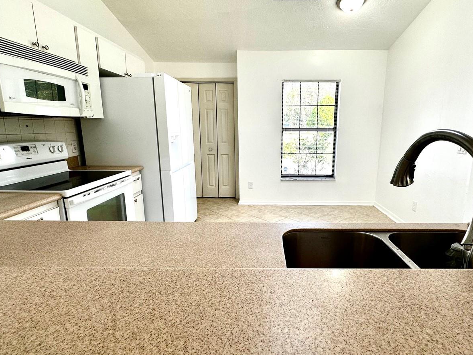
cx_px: 260
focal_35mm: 19
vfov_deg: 68.7
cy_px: 175
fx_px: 260
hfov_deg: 84.4
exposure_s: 1/99
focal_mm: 2.22
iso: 64
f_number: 2.2
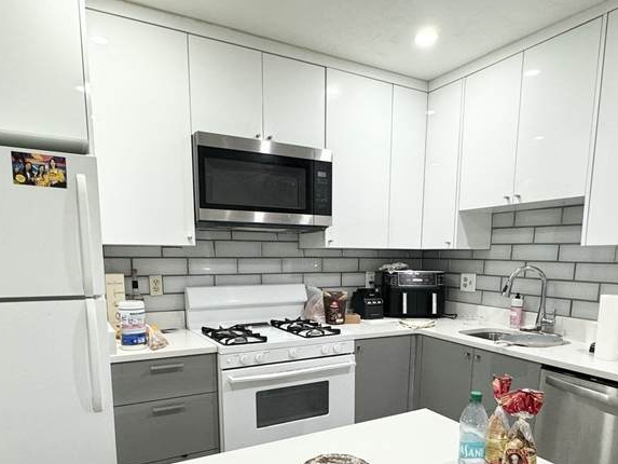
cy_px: 329
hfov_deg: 69.4
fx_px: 446
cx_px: 313
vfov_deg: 53.2
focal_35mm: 25
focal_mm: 2.22
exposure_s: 1/120
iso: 250
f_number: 2.2
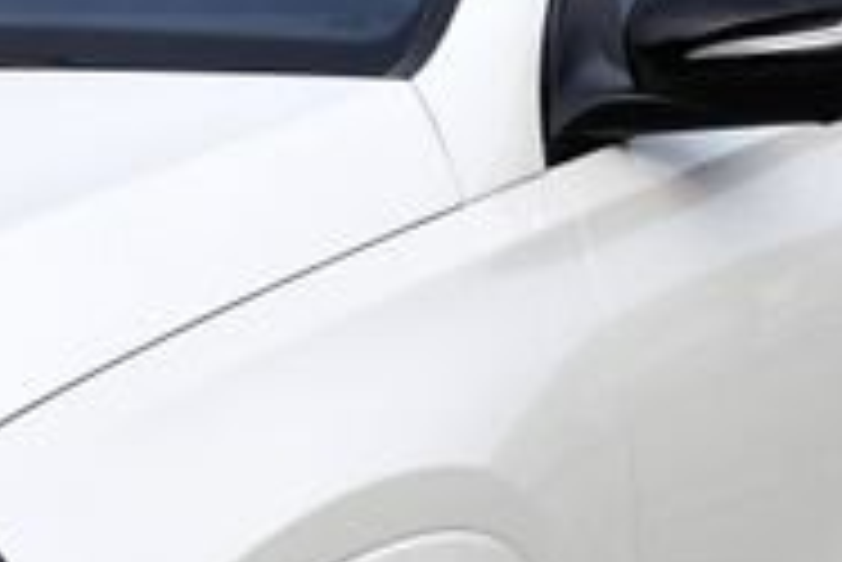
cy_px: 470
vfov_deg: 9.3
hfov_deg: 13.4
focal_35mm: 148
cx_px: -230
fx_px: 3464
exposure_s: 1/500
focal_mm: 27
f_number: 8
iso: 100
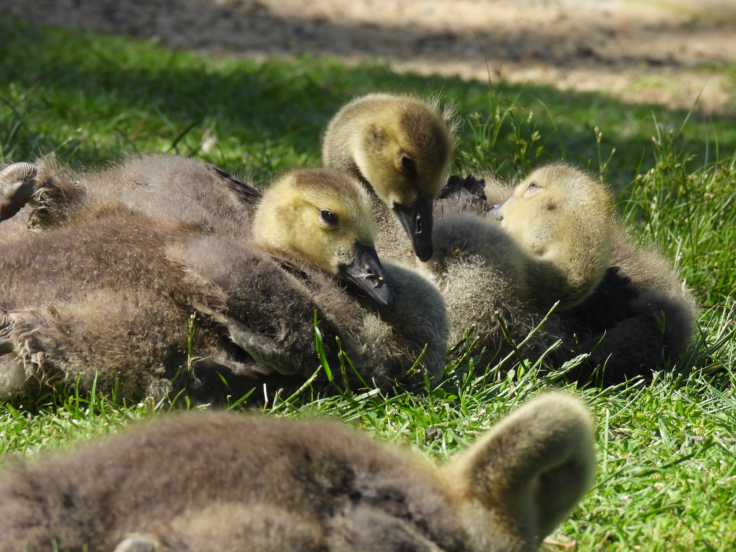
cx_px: 368
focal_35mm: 450
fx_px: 9568
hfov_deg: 4.4
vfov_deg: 3.3
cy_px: 276
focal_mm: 80.3
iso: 100
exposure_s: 1/320
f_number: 5
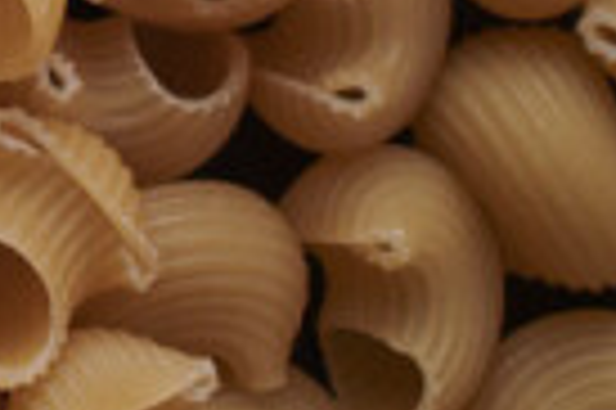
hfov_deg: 6.5
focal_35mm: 293
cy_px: -586
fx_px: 5008
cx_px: -1174
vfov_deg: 4.6
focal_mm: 50
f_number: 8
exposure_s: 1/100
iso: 160
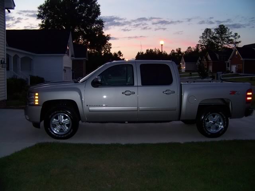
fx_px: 265
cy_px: 96
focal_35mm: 36
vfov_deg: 39.7
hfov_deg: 51.4
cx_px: 128
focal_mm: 5.85
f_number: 2.8
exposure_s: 1/30
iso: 200
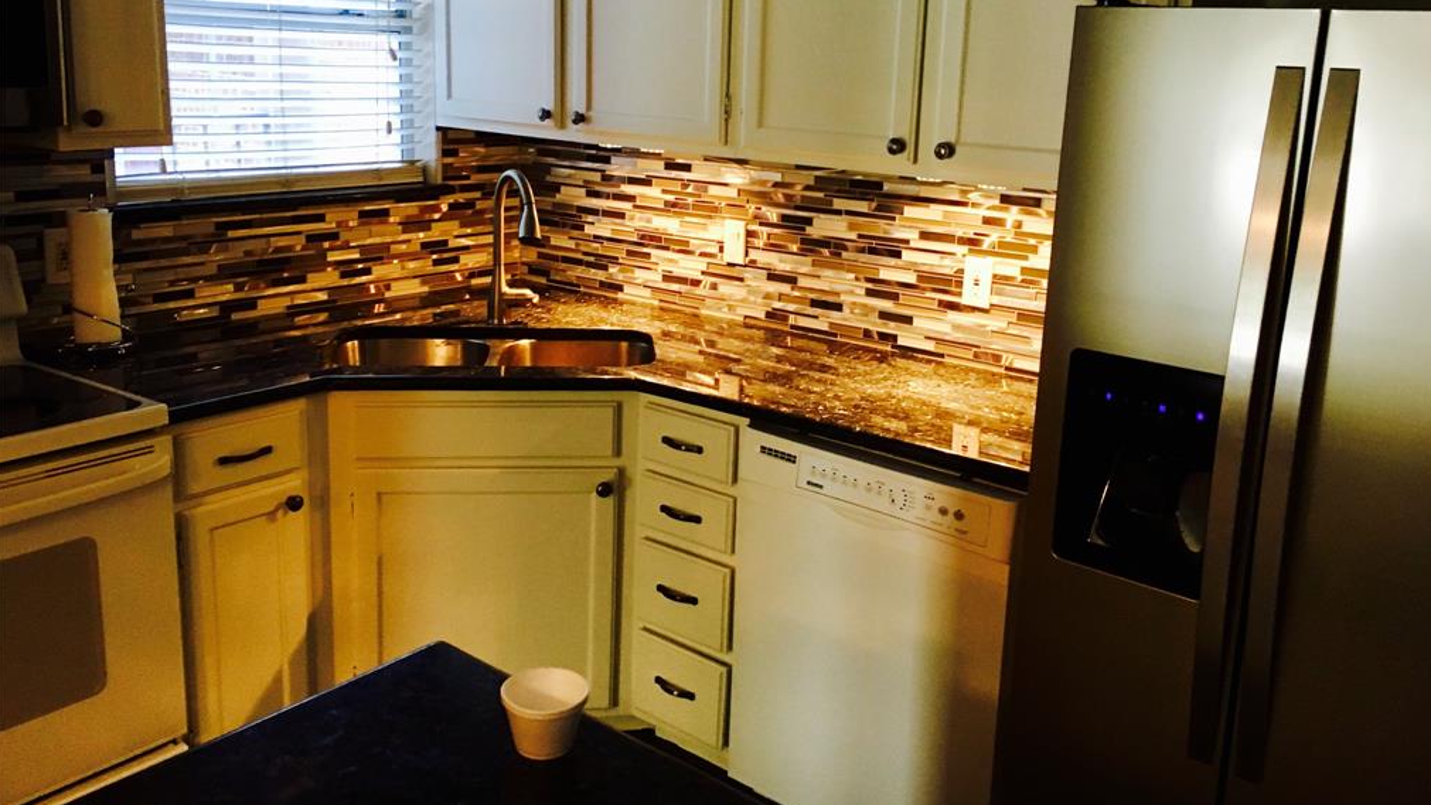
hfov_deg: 61.0
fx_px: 1214
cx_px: 720
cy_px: 304
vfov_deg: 36.5
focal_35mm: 32
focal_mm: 4.15
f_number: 2.2
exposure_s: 1/30
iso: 125
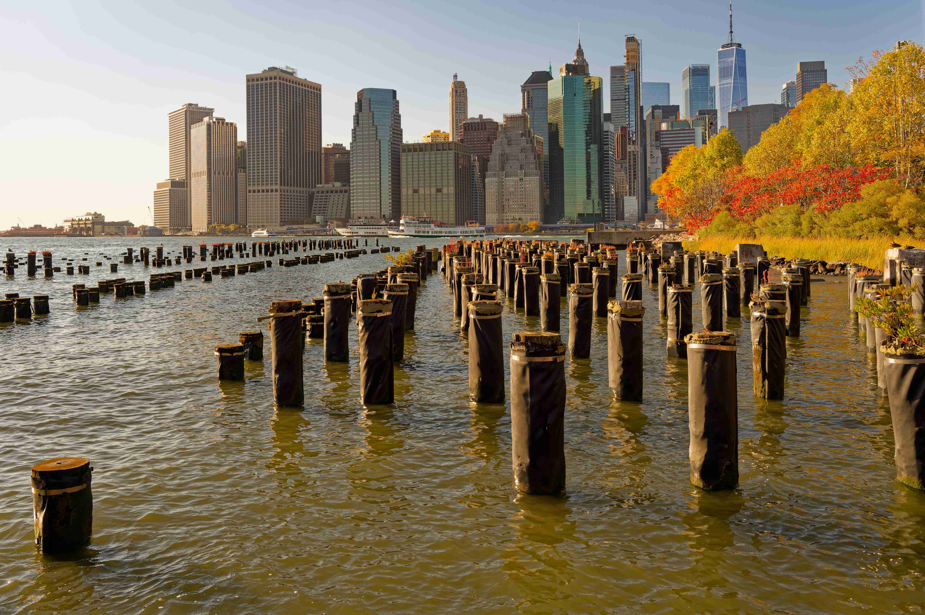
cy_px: 308
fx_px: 745
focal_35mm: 29
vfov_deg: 44.9
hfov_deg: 63.7
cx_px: 462
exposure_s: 1/200
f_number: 7.1
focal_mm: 29
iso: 100
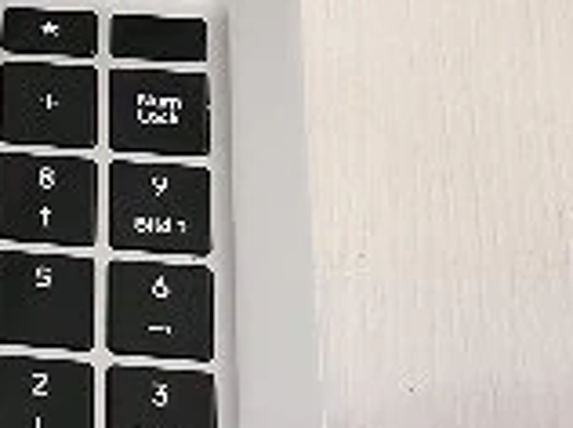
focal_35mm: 146
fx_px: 2413
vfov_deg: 9.9
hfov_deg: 12.0
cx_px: -573
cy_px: -189
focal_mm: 6.3
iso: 2000
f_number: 1.7
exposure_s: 1/101
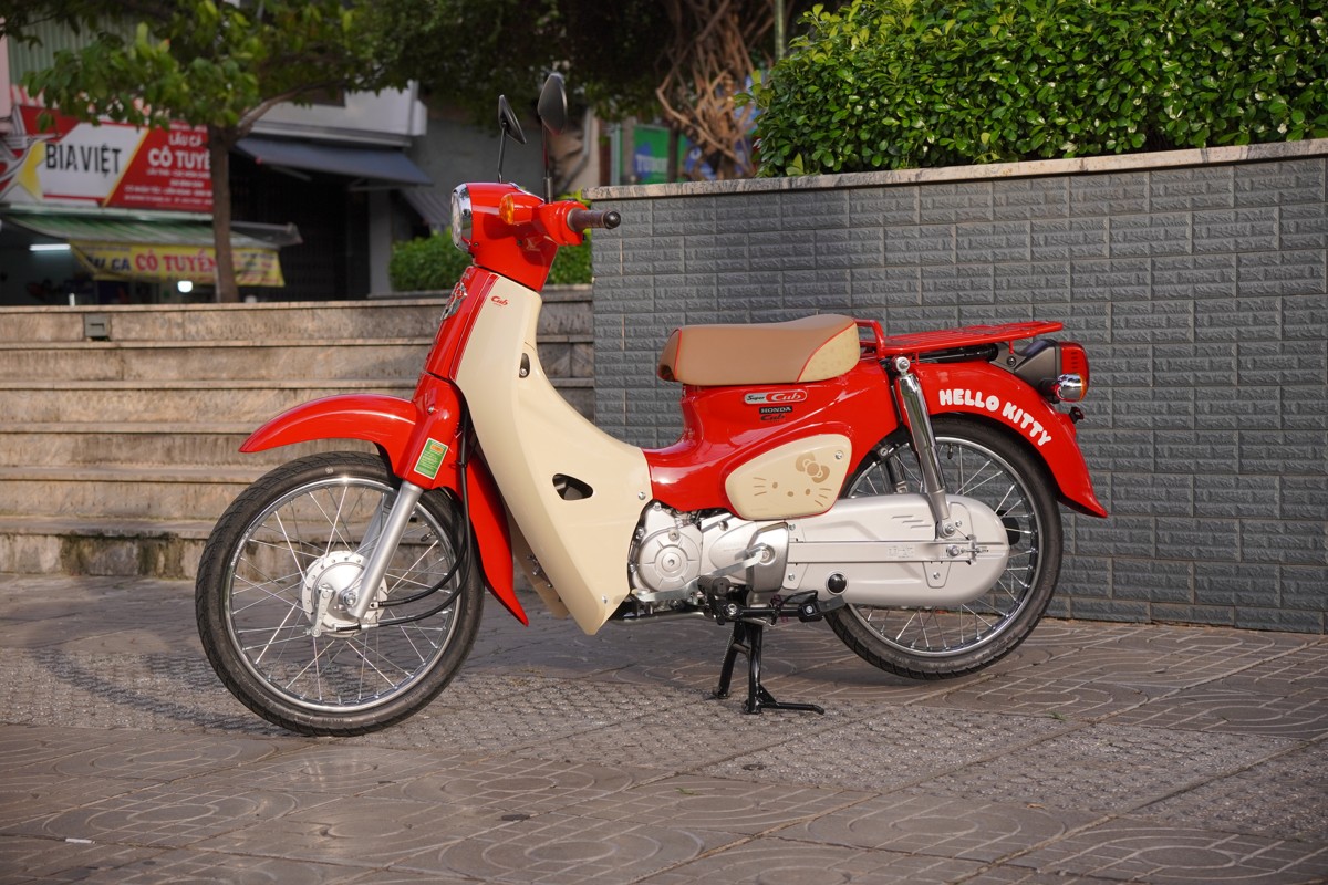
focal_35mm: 75
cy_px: 442
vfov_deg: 18.2
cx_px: 664
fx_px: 2766
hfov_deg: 27.0
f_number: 4
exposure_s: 1/1000
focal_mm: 50
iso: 320
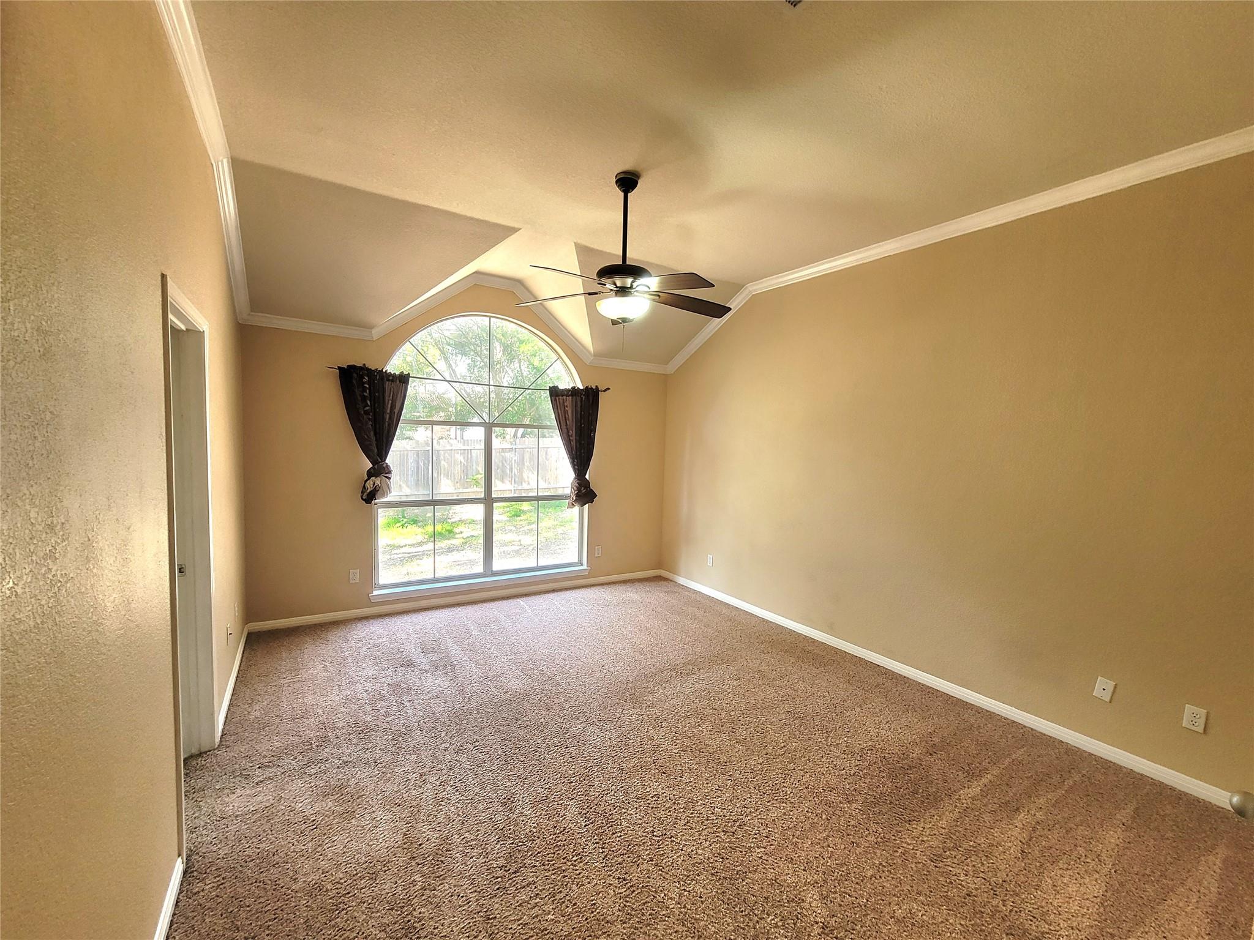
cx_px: 627
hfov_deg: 106.2
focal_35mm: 13
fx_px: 471
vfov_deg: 89.9
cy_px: 470
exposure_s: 1/60.2
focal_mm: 2.2
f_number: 2.2
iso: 160
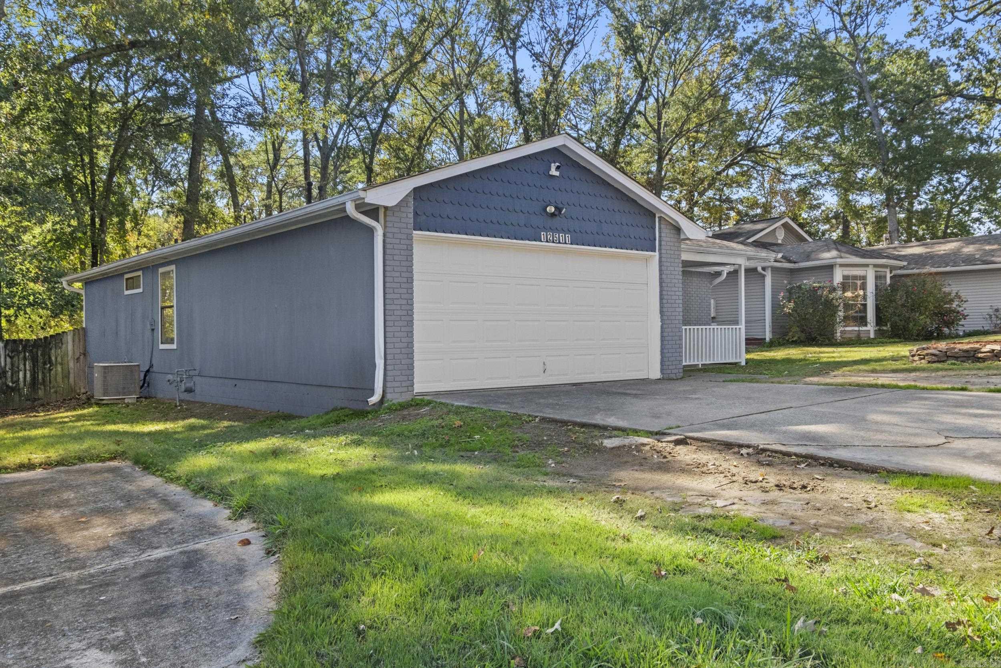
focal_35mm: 27
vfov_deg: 47.9
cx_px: 500
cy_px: 334
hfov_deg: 67.4
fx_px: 751
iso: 400
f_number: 10
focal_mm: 18.2
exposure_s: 1/80
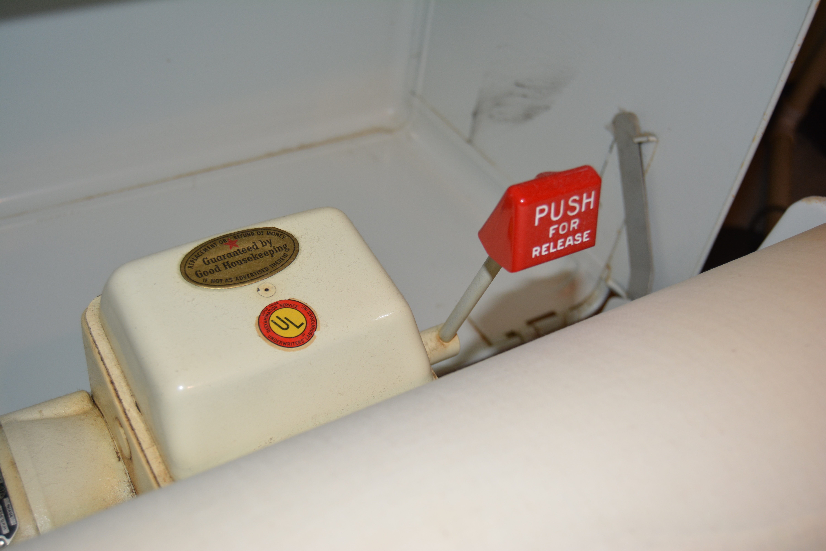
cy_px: 276
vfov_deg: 34.2
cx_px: 413
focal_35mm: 39
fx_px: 895
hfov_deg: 49.6
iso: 360
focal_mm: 26
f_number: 4
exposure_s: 1/60
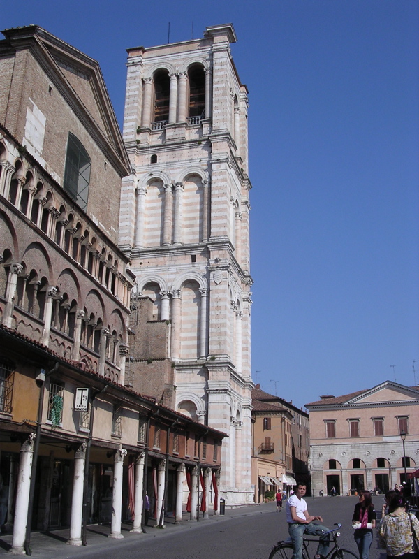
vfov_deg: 49.0
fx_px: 613
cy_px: 280
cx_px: 210
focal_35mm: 38
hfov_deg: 37.7
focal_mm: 5.8
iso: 100
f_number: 5.6
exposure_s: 1/488
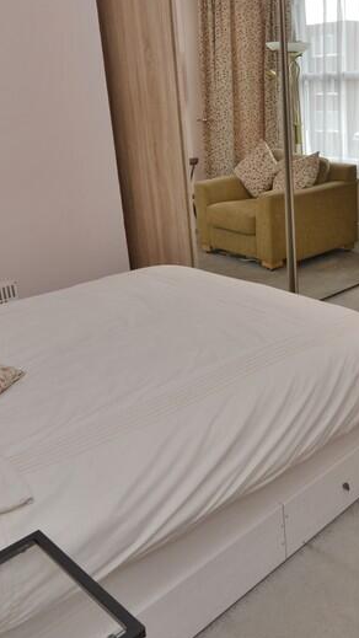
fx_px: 576
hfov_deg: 33.7
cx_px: 285
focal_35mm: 34
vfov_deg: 57.5
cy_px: 252
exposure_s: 1/60
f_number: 5.6
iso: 400
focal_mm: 11
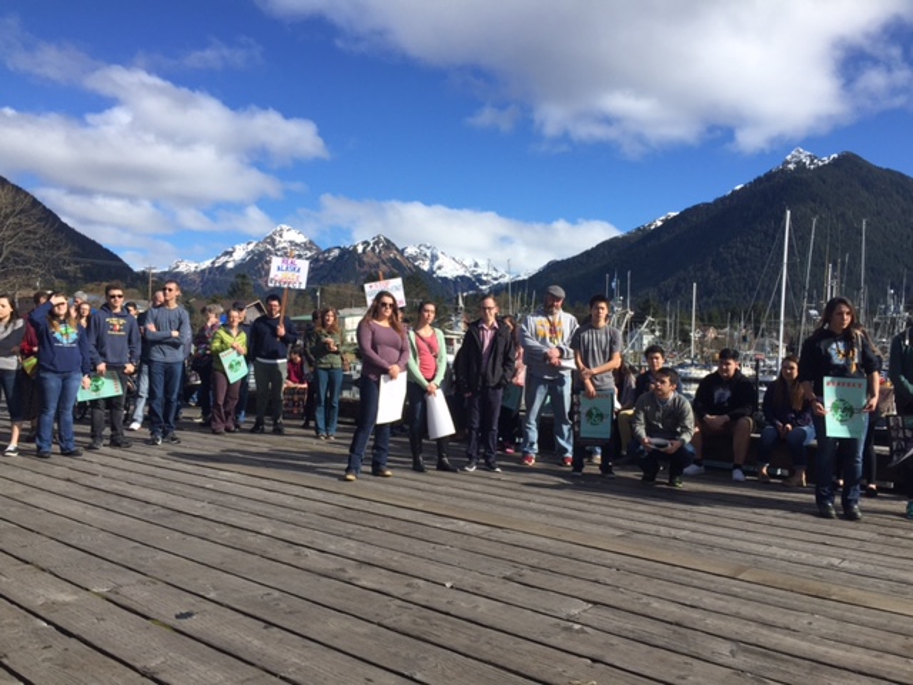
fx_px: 765
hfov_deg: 61.7
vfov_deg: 48.2
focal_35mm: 29
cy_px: 342
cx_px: 456
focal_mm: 4.15
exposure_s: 1/2475
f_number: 2.2
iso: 32
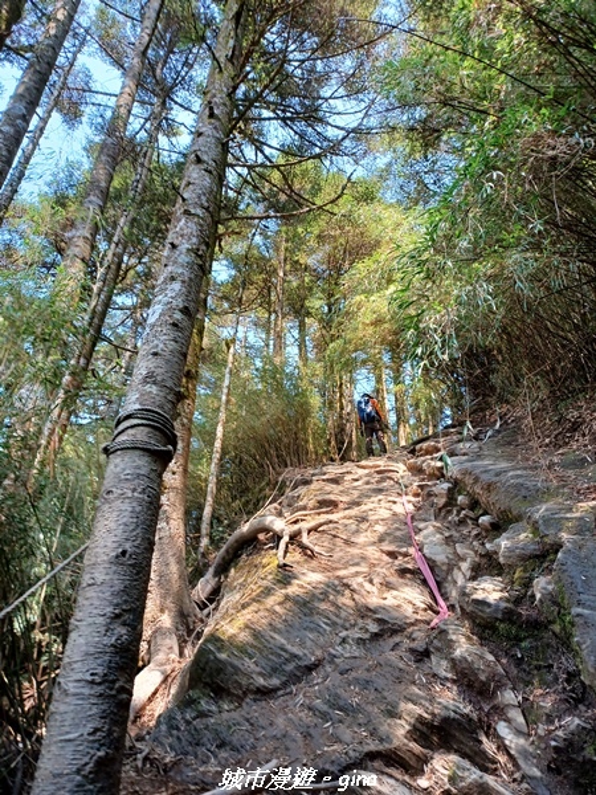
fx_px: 574
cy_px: 398
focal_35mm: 25
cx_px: 298
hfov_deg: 54.9
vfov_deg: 69.4
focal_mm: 4.6
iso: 64
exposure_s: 1/59
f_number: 1.8
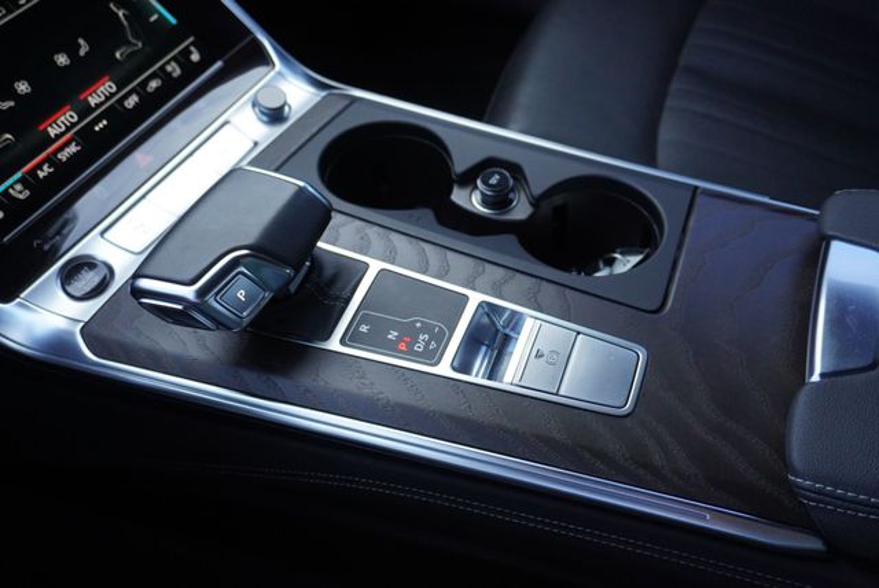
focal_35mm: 32
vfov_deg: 41.8
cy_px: 294
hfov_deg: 59.4
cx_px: 440
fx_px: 770
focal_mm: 21
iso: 1600
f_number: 4
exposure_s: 1/800
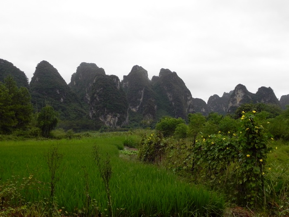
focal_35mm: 37
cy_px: 108
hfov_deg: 50.1
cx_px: 144
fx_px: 309
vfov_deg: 38.7
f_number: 5
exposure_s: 1/174
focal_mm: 6.6
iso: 160
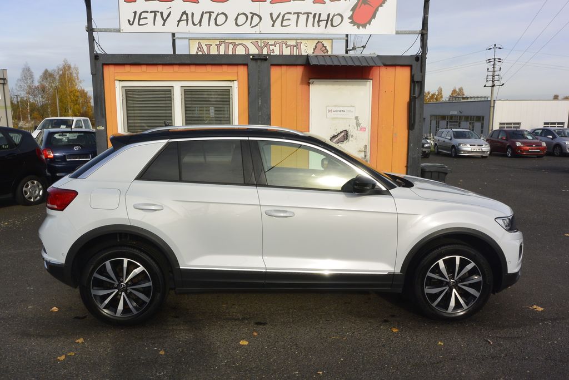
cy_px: 190
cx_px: 284
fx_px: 427
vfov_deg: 47.9
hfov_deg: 67.4
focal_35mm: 27
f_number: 10
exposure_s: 1/250
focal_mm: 10
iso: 160
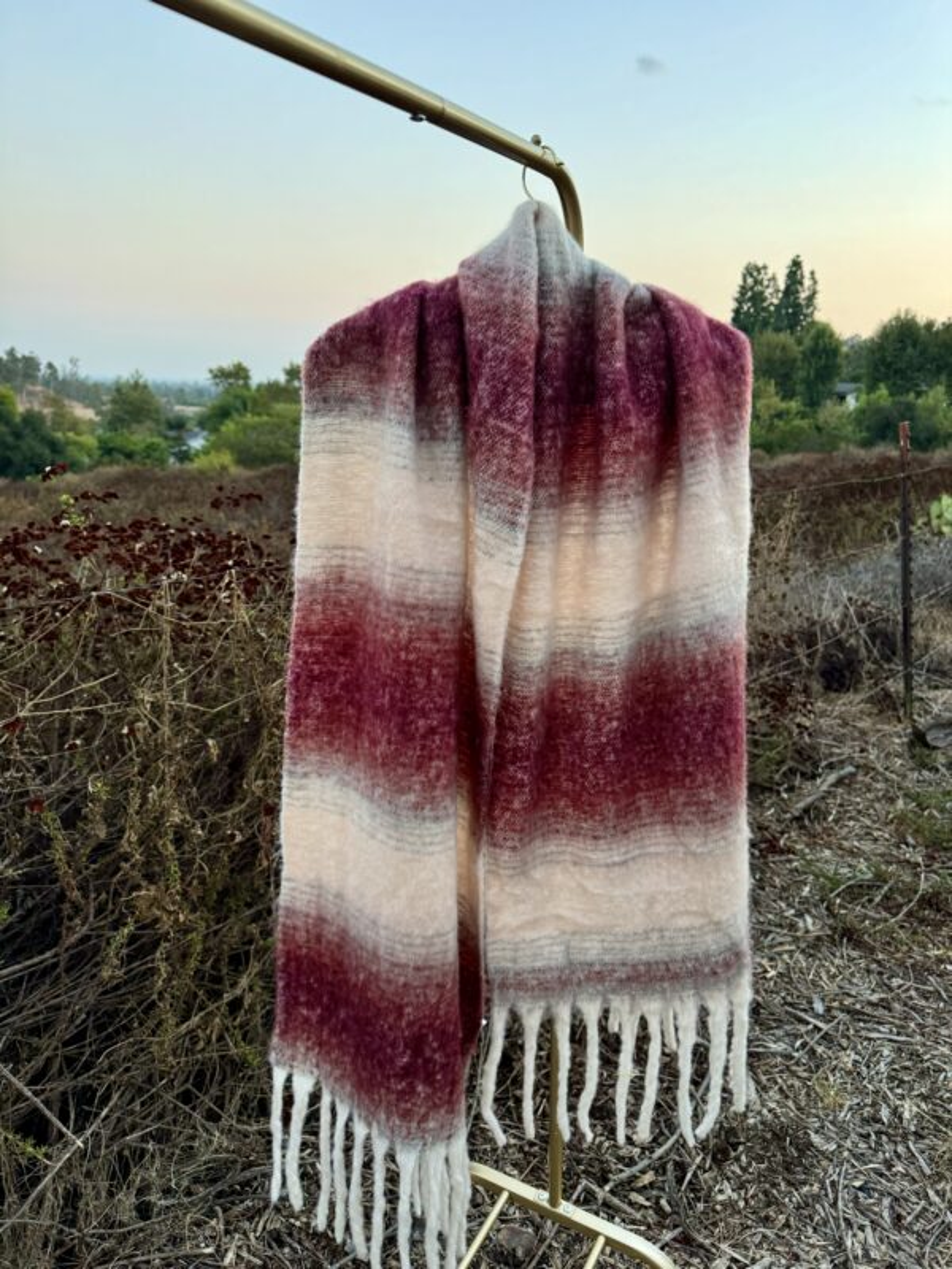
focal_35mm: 24
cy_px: 634
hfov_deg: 56.8
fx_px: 880
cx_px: 476
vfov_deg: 71.6
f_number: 1.78
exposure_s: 1/121
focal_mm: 6.76
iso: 200
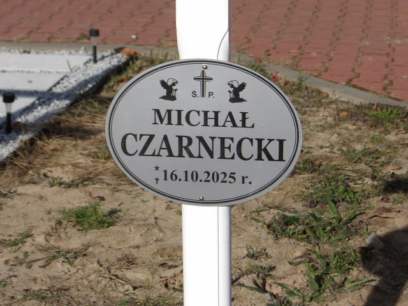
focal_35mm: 108
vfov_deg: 13.7
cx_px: 204
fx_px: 1273
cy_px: 153
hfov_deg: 18.2
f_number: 6.6
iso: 100
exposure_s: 1/607
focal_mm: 19.6
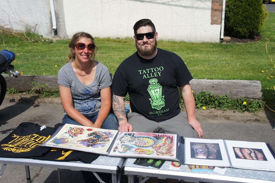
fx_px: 286
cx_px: 138
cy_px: 92
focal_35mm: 38
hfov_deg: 51.3
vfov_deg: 35.4
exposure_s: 1/1600
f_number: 5
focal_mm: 25
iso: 200
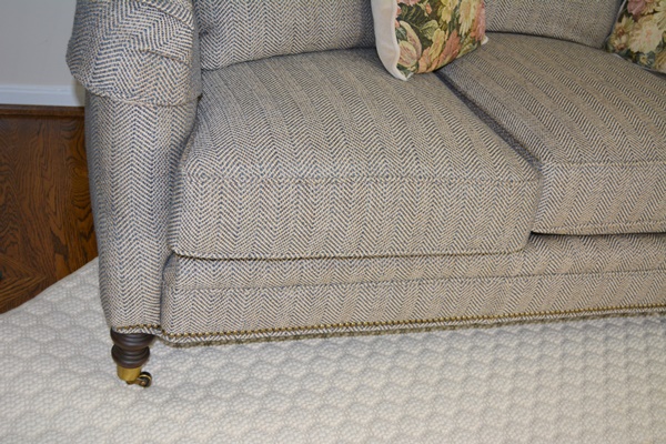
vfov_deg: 29.9
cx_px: 333
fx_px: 832
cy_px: 222
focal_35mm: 45
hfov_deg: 43.6
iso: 640
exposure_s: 1/60
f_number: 4.5
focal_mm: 30
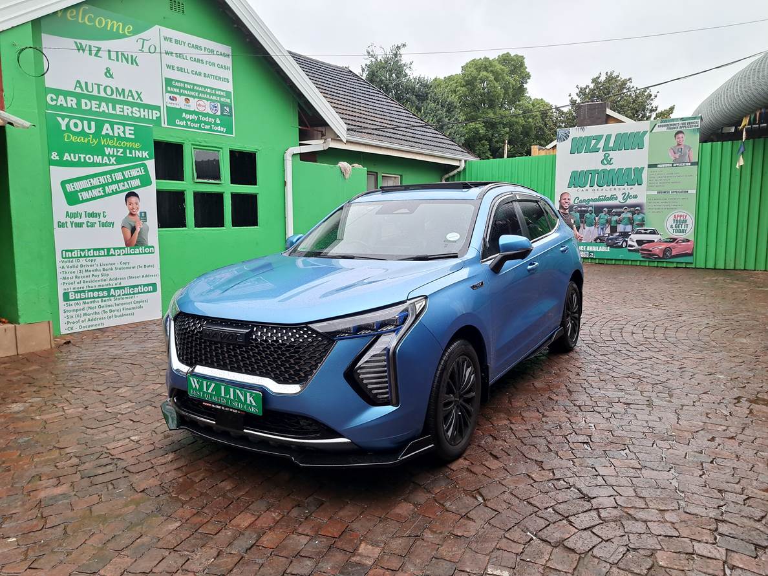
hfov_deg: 71.6
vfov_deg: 56.8
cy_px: 288
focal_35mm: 24
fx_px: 532
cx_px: 384
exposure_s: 1/100
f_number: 1.8
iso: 50
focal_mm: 5.23
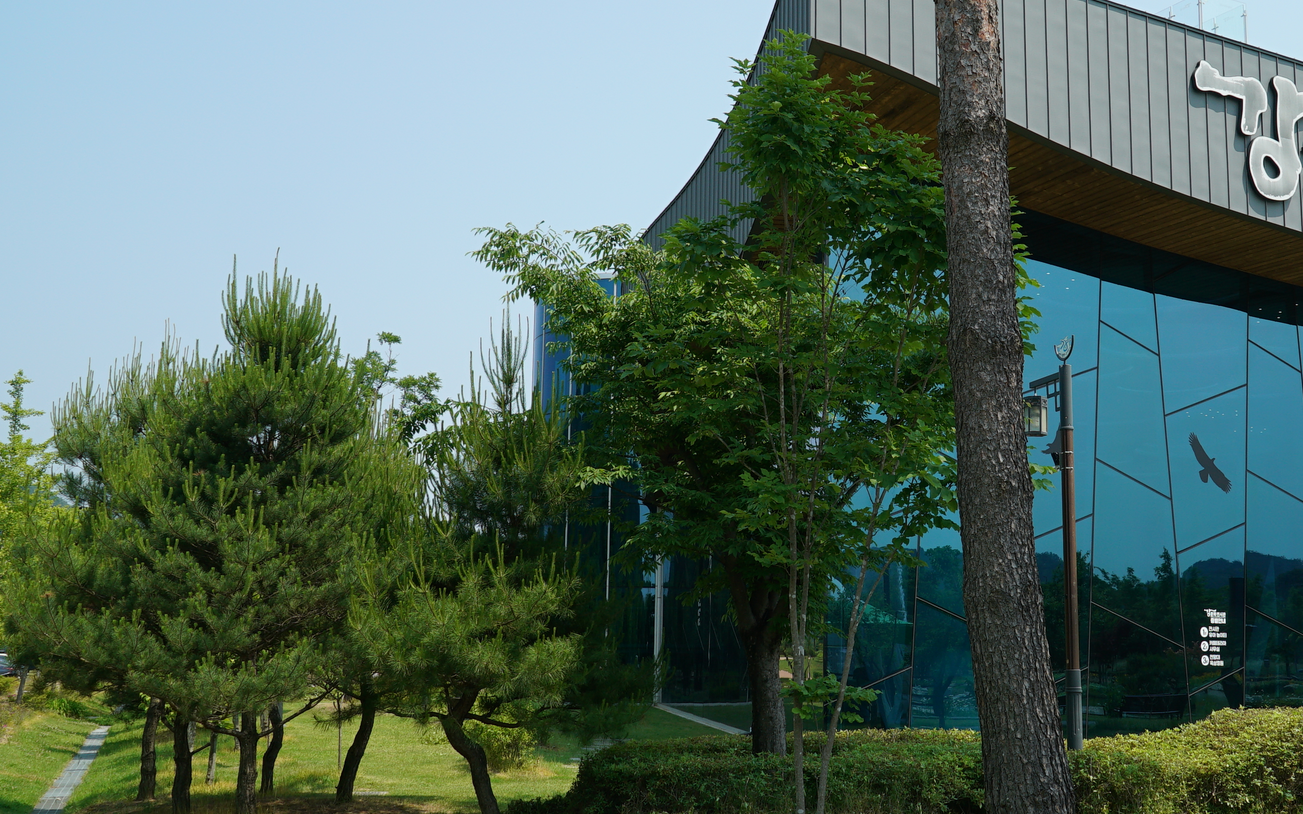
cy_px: 363
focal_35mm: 46
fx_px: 1633
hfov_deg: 43.1
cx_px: 824
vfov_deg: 28.0
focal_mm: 30
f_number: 16
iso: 200
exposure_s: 1/125
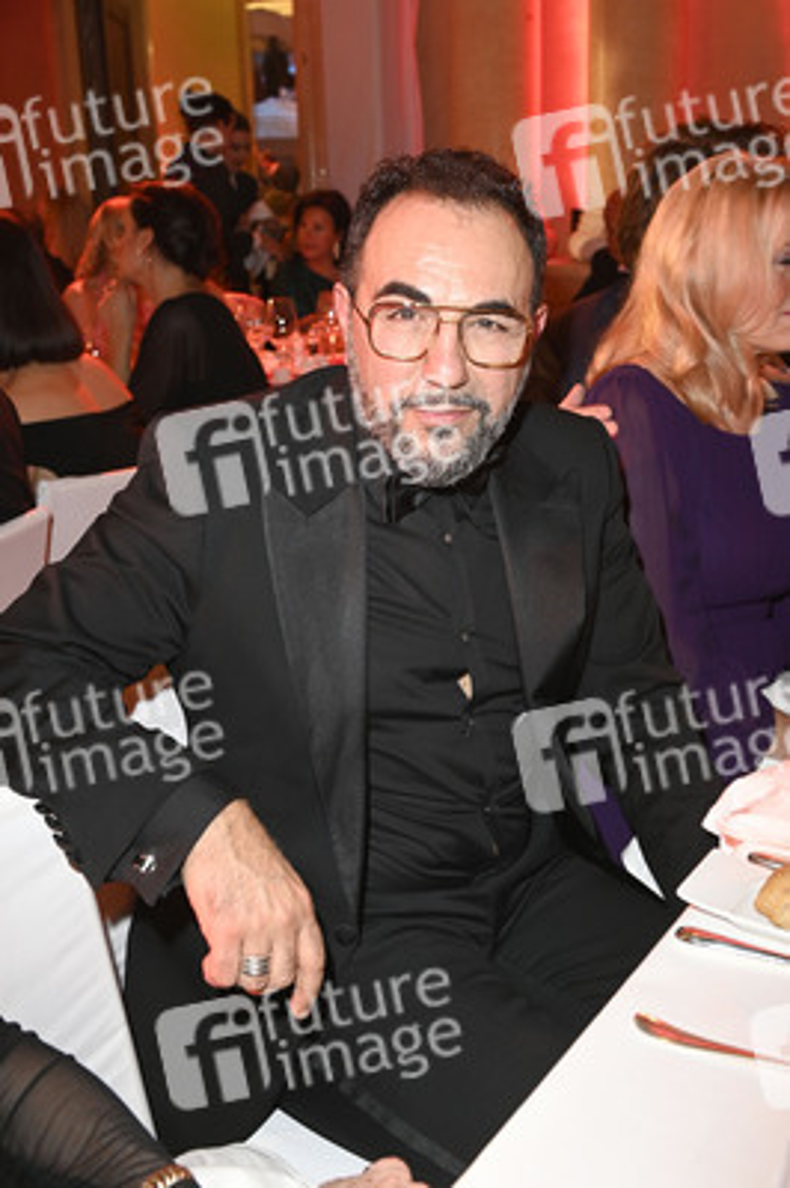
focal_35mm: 35
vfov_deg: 54.5
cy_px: 594
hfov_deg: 37.8
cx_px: 395
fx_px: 1154
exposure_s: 1/30
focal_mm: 35
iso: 2000
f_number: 5.6
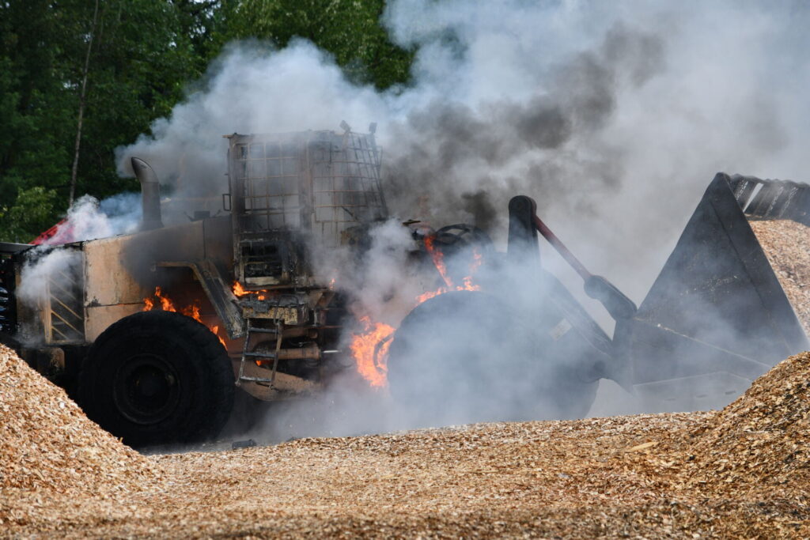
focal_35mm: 315
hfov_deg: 6.5
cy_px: 270
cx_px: 405
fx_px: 7088
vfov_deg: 4.4
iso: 200
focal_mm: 210
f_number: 6.3
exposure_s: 1/500
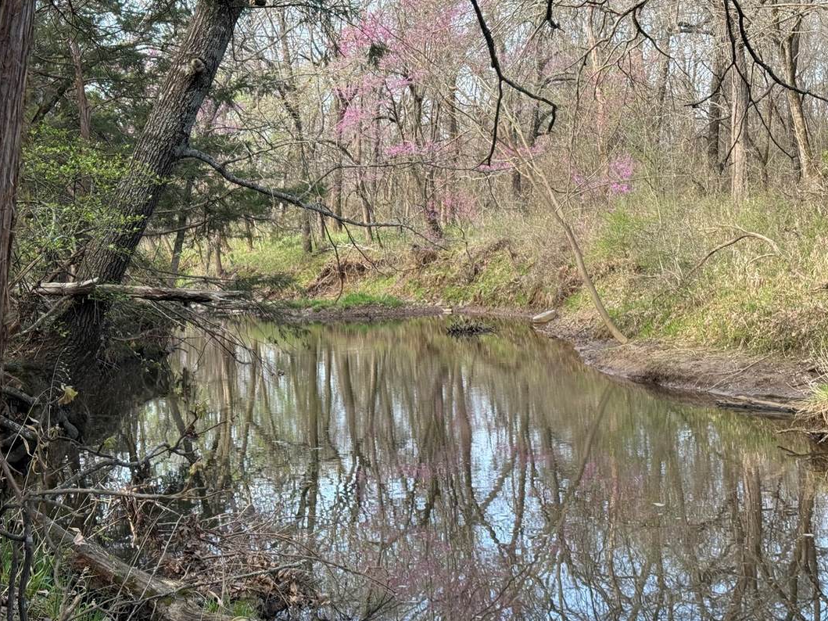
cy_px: 300
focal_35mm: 58
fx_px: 1387
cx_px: 434
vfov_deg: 25.2
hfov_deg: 33.2
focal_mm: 6.76
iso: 64
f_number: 1.78
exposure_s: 1/326
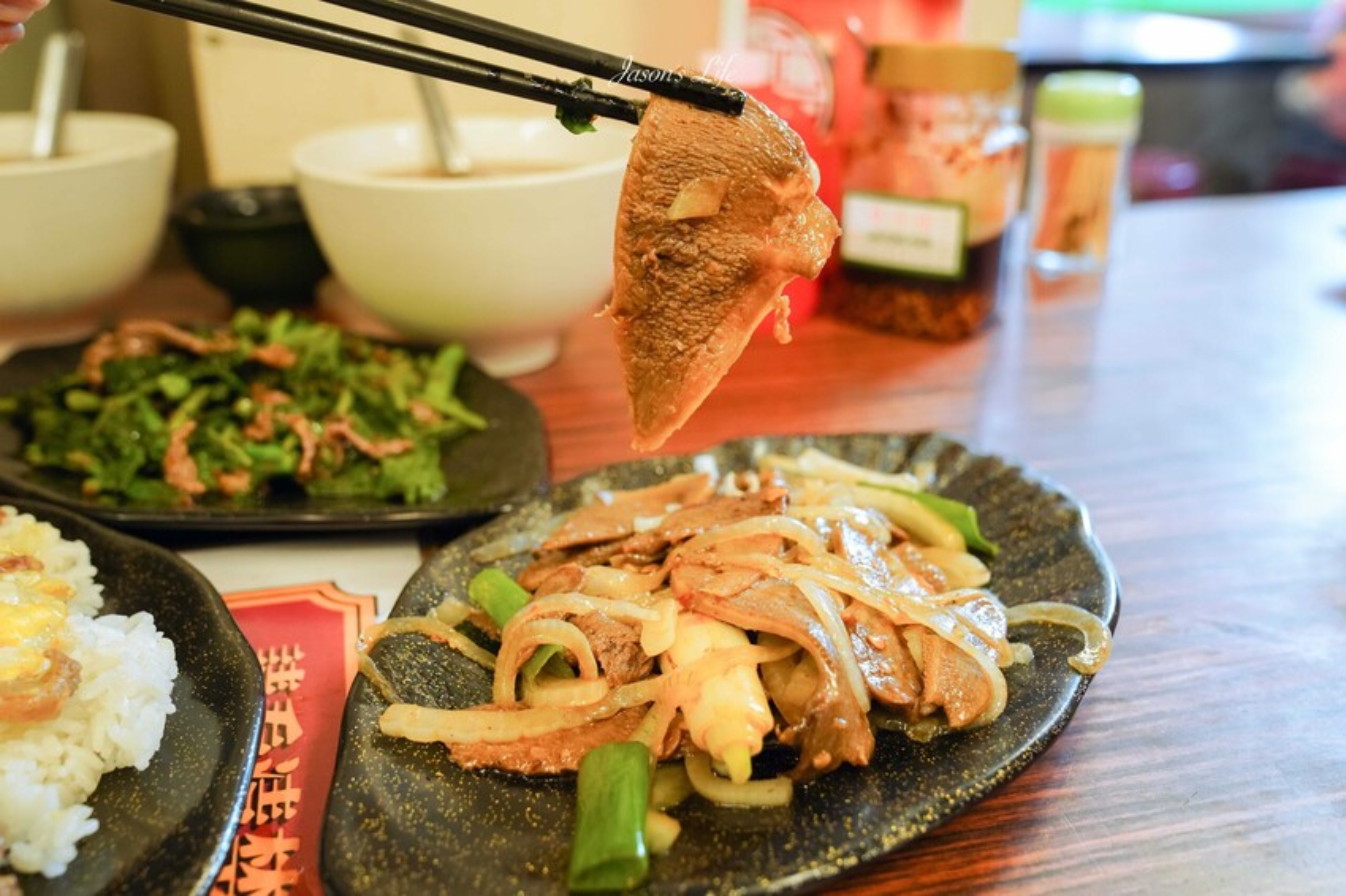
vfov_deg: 38.9
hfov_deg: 55.8
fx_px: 1271
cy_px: 448
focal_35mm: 34
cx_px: 673
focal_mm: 34
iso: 1600
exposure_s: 1/40
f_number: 5
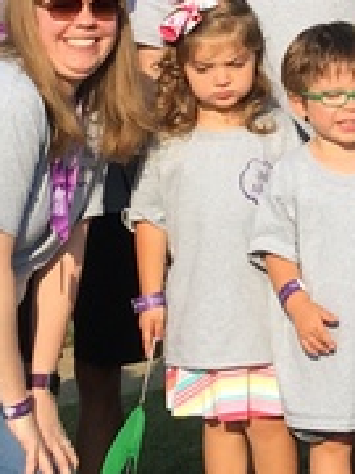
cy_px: -84
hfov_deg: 9.6
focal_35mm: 155
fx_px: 2119
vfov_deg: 12.5
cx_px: 242
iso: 25
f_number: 2.2
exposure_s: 1/1425
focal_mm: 4.15
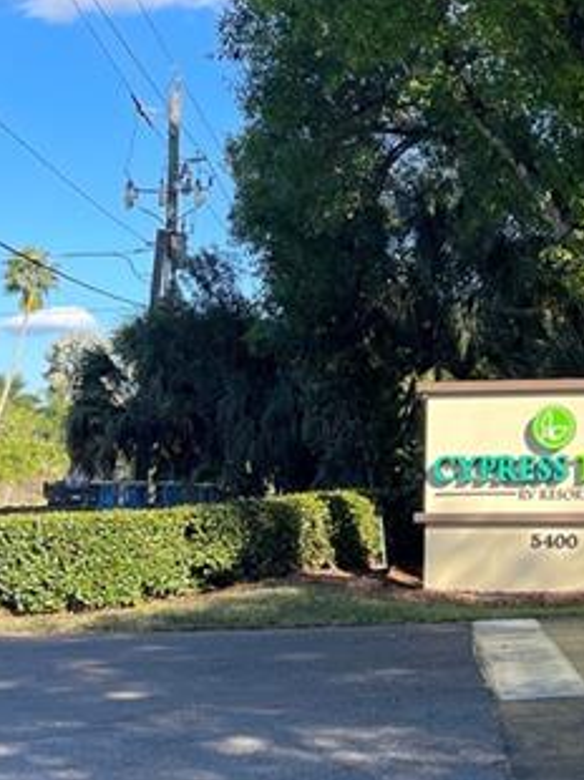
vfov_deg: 31.0
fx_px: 1397
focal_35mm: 62
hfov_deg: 22.6
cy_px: 259
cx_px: 597
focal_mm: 5.1
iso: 32
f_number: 1.6
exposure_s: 1/978
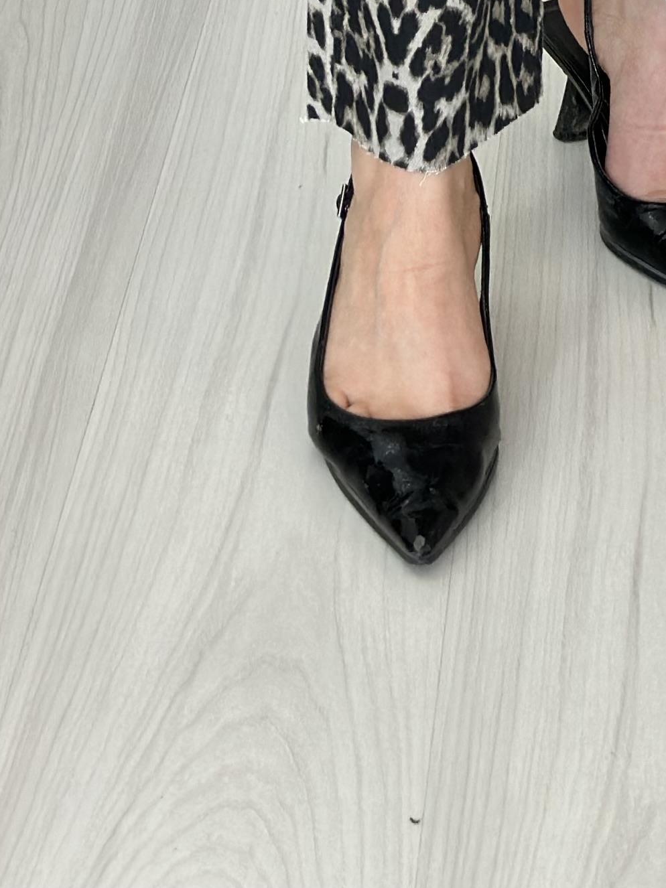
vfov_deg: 12.8
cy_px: -455
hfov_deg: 10.1
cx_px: 675
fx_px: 3747
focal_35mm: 146
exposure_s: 1/214
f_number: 1.78
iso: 80
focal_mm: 6.86
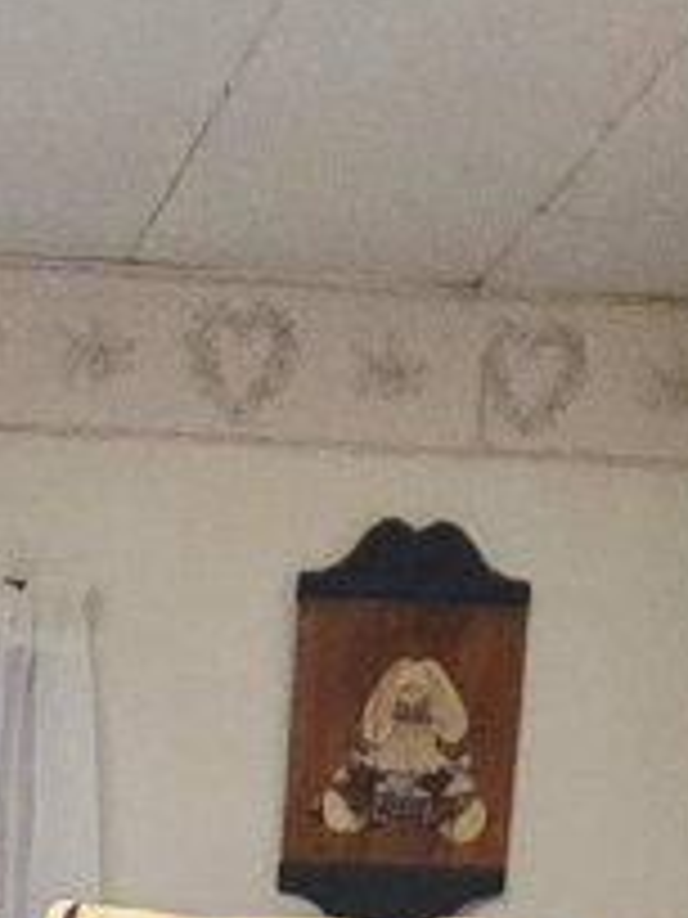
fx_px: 2253
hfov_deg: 13.5
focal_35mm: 85
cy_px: 2398
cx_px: -886
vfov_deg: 13.5
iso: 800
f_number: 2.2
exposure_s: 1/60.2
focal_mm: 2.2
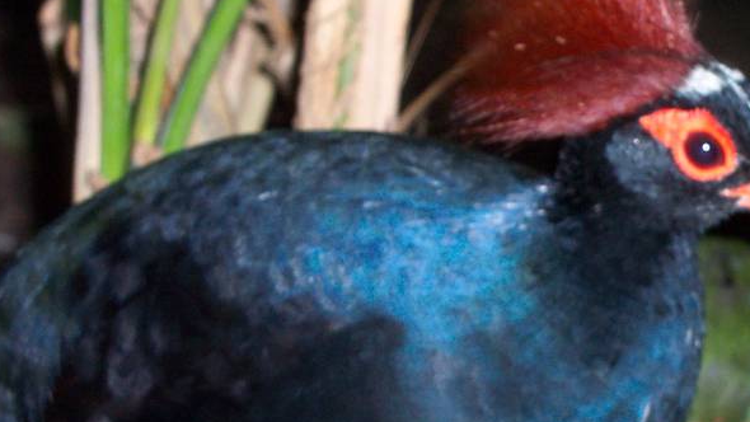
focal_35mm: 191
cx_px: 597
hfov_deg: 11.2
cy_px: 322
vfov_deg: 6.4
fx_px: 3799
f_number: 4.7
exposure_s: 1/90
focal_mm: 21.2
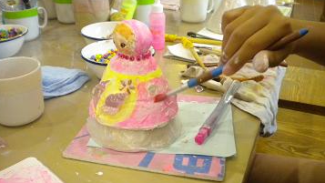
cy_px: 101
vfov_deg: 30.4
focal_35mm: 39
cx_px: 160
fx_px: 336
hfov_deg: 51.6
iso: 583
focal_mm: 6.3
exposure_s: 1/66.1
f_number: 3.1
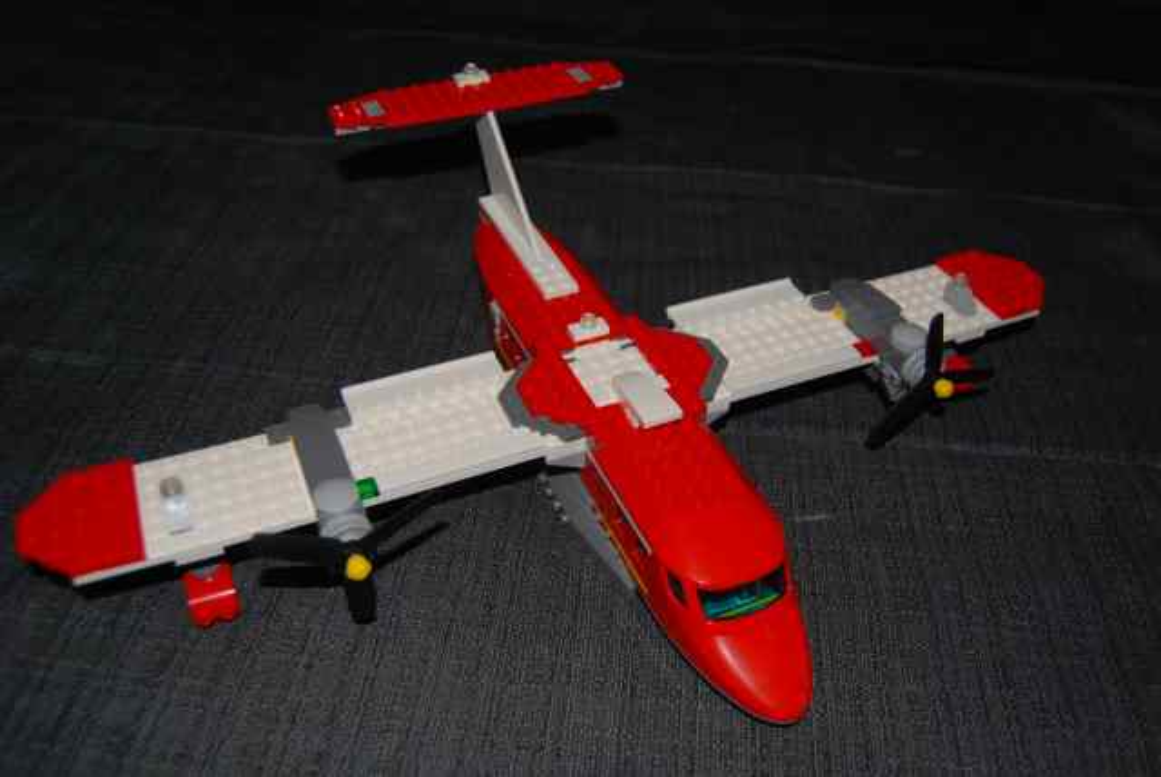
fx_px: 968
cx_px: 580
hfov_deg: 61.9
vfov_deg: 43.7
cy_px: 388
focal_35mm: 30
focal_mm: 20
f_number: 3.8
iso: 200
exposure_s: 1/60
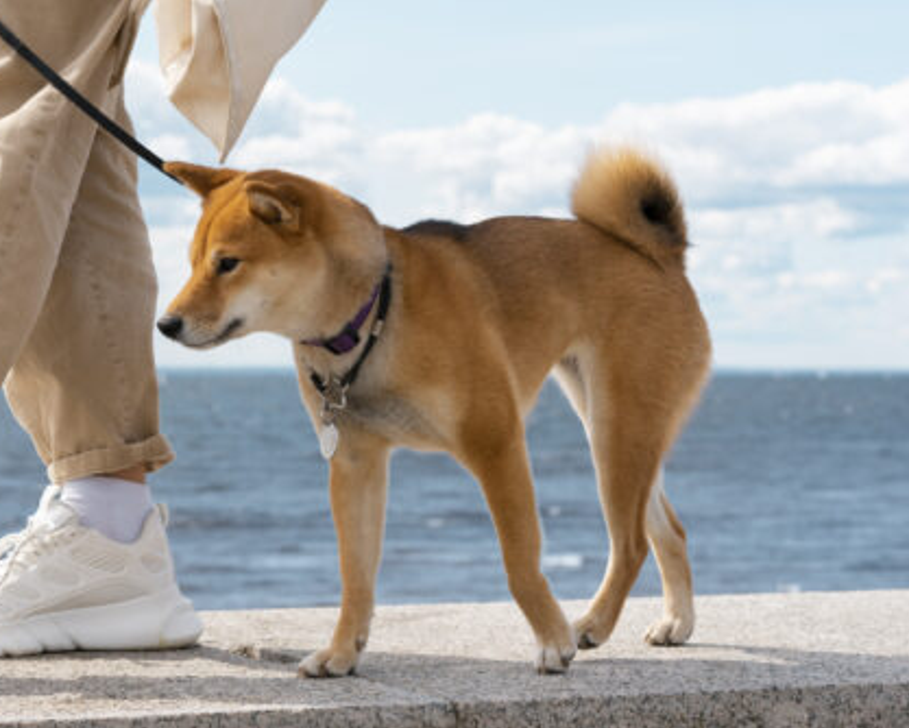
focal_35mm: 95
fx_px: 2557
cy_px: 329
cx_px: 159
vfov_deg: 16.2
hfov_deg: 19.9
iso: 160
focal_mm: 55
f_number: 6.3
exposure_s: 1/800
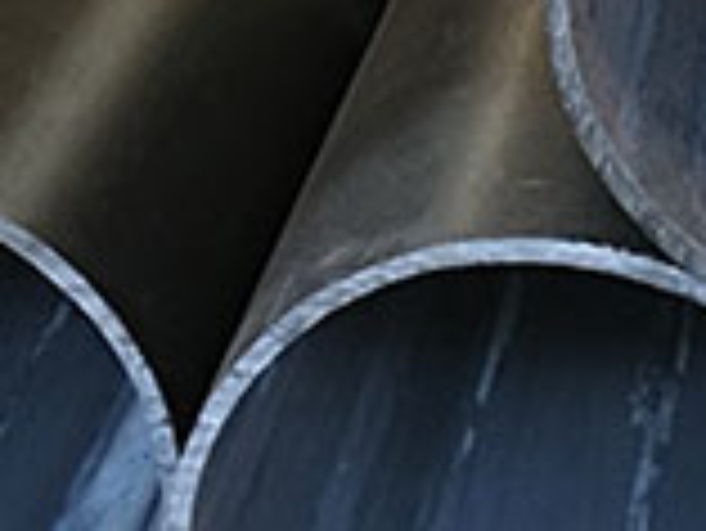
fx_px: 2633
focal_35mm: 129
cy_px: -443
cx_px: 890
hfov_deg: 14.7
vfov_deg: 10.7
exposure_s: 1/8
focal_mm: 4.15
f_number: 2.2
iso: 125
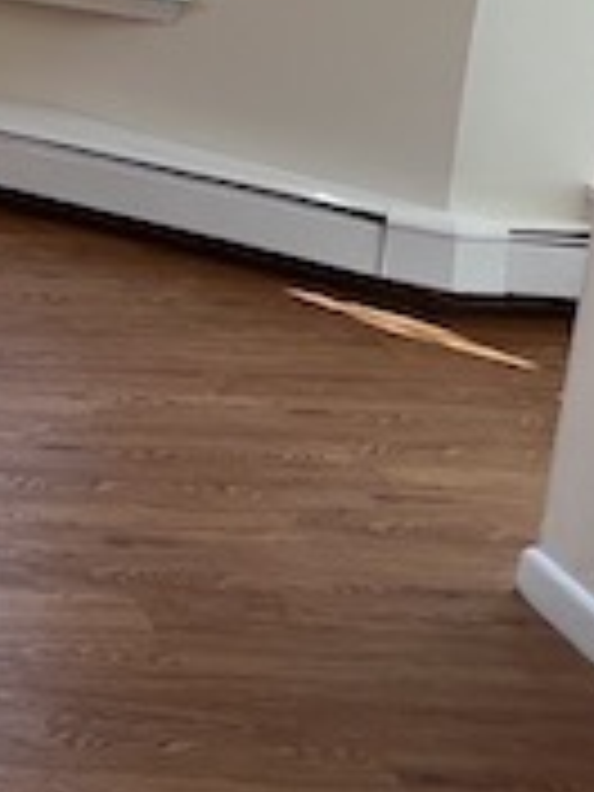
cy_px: -144
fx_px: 1350
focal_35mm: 59
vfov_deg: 28.6
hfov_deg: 17.9
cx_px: -567
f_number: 1.8
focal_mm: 1.57
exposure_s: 1/120
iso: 40
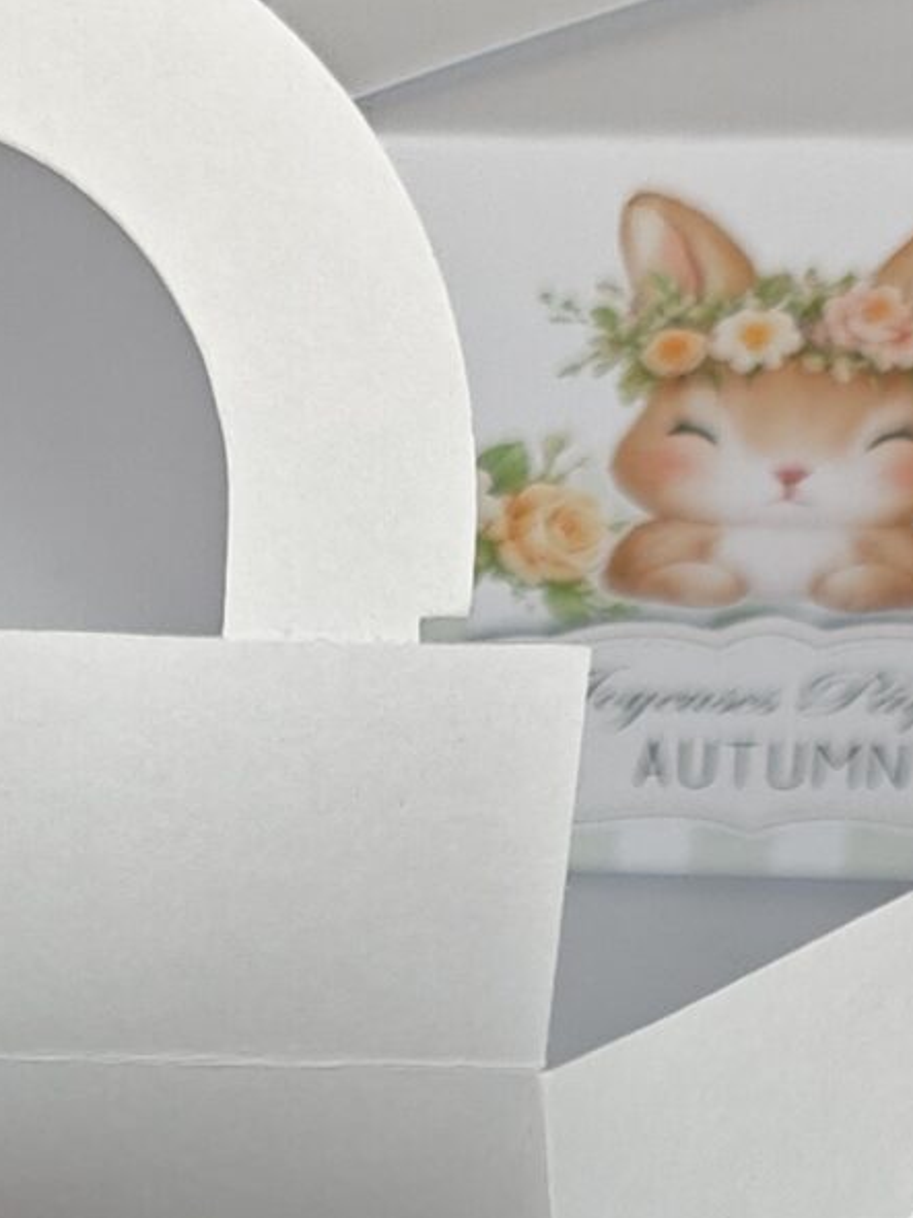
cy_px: 1661
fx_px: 4573
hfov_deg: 11.3
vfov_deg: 14.4
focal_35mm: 130
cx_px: 54
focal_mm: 5.4
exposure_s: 1/110
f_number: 1.6
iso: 50
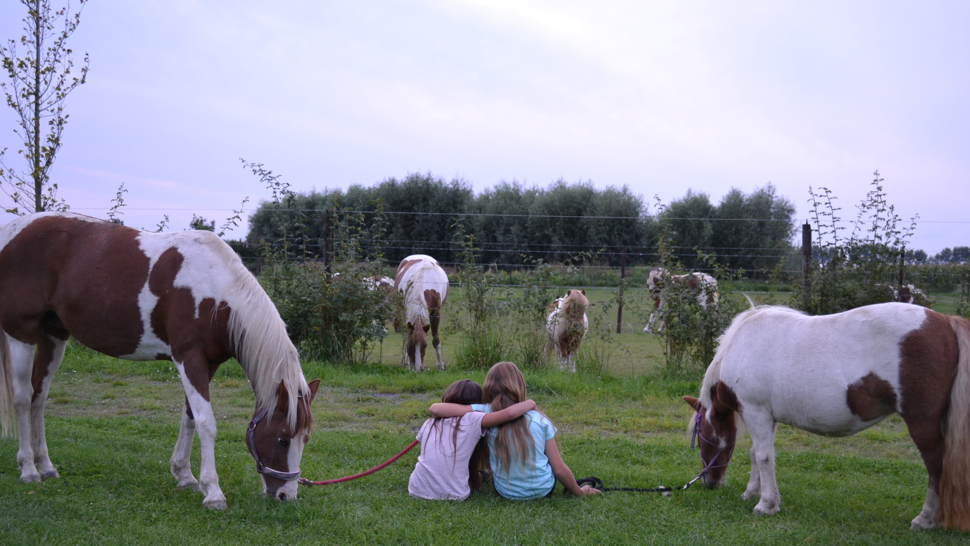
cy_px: 315
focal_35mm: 48
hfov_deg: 42.9
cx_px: 489
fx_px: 1235
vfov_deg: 24.9
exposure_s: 1/100
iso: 400
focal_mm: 30
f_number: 4.5
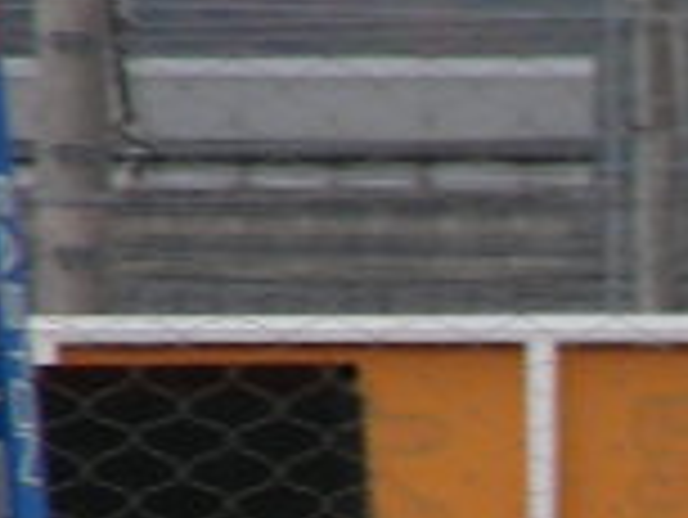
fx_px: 30632
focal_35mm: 1540
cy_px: 1387
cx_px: 2280
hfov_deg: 1.3
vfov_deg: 1.0
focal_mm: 38.3
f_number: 4
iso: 50
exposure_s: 1/293
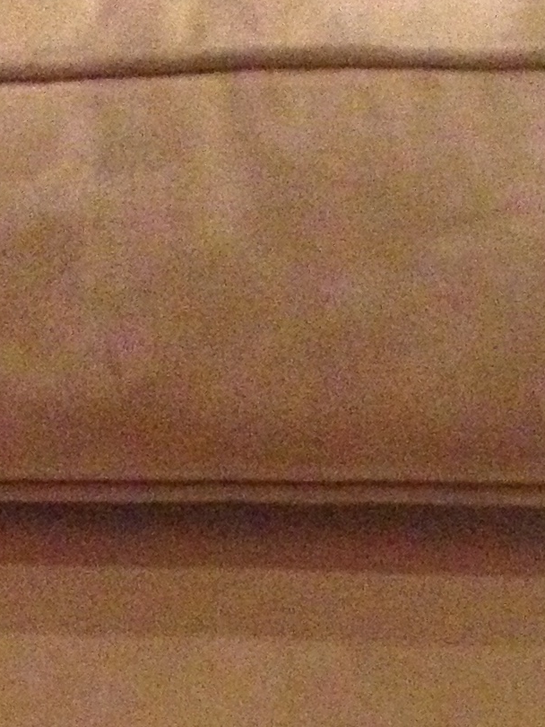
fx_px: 2958
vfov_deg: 12.5
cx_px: 525
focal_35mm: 141
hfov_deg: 10.5
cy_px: 1402
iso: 800
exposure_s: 1/15
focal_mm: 4.28
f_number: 2.4
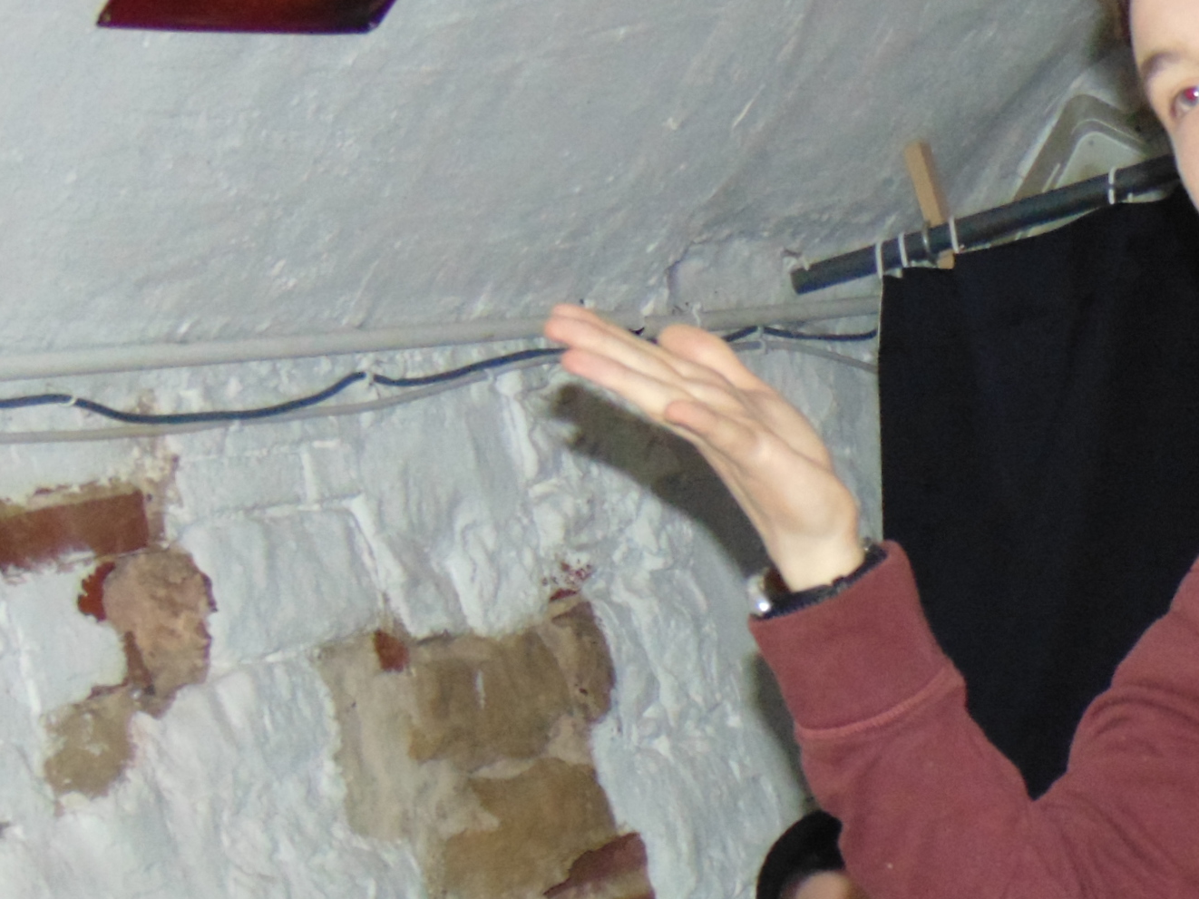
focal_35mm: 138
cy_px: 951
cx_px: 1593
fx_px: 4779
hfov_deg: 13.7
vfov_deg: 10.6
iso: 320
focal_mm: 9
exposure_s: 1/60
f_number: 3.5
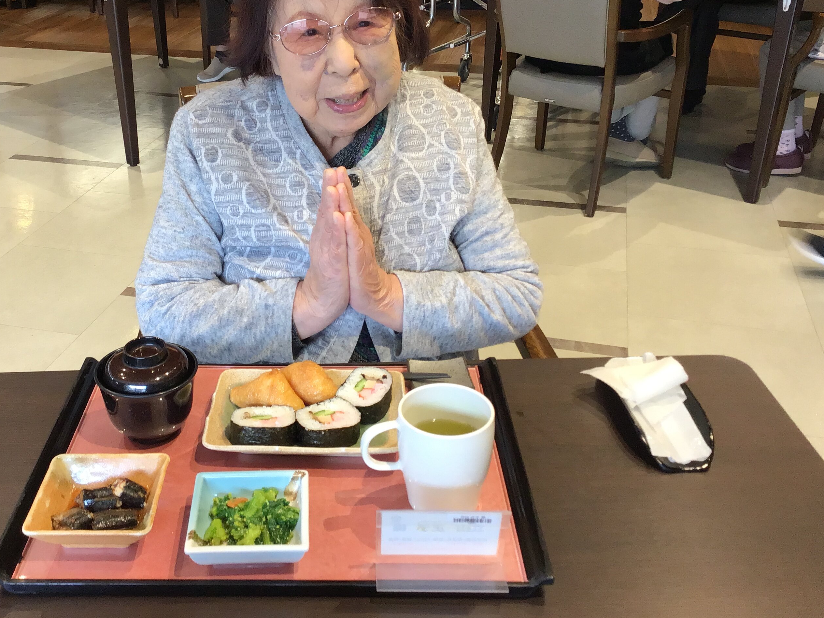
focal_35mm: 40
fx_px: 952
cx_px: 319
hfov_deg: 46.5
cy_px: 273
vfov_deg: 35.9
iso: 80
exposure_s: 1/45
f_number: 2.4
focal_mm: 3.3
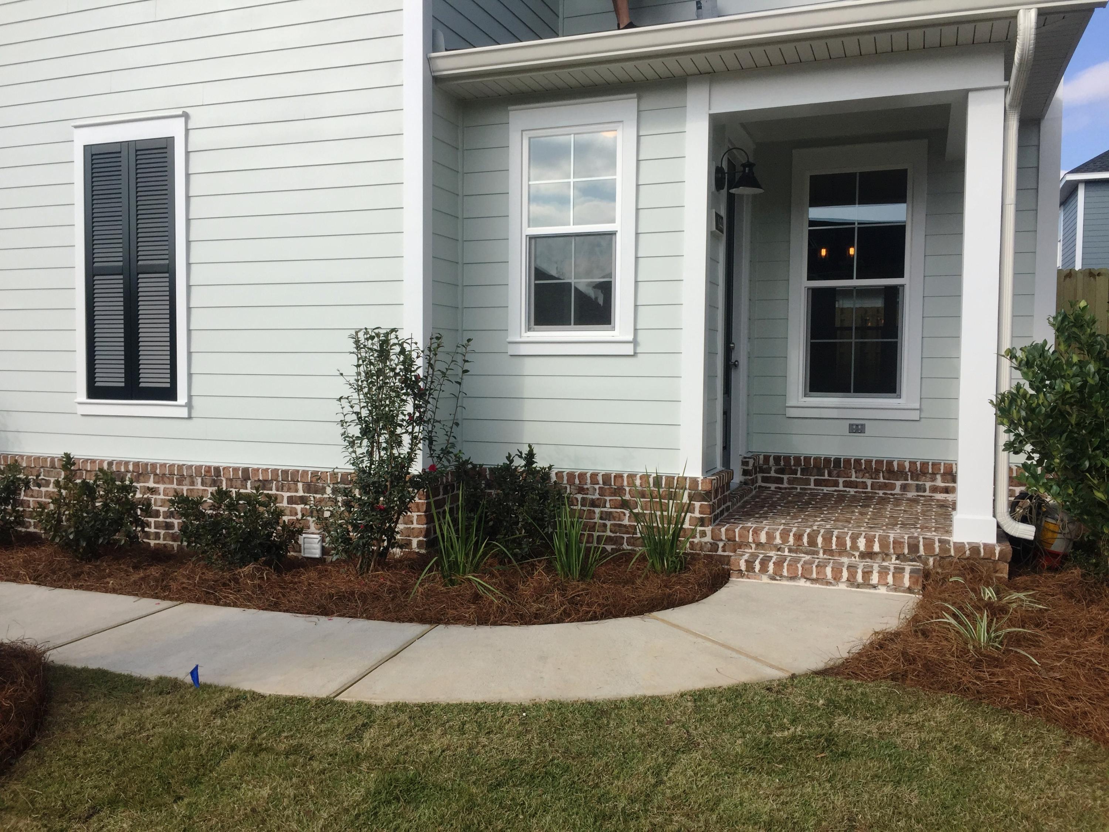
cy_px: 416
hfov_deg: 61.7
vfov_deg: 48.2
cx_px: 554
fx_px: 929
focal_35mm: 29
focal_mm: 4.15
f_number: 2.2
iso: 32
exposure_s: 1/1980
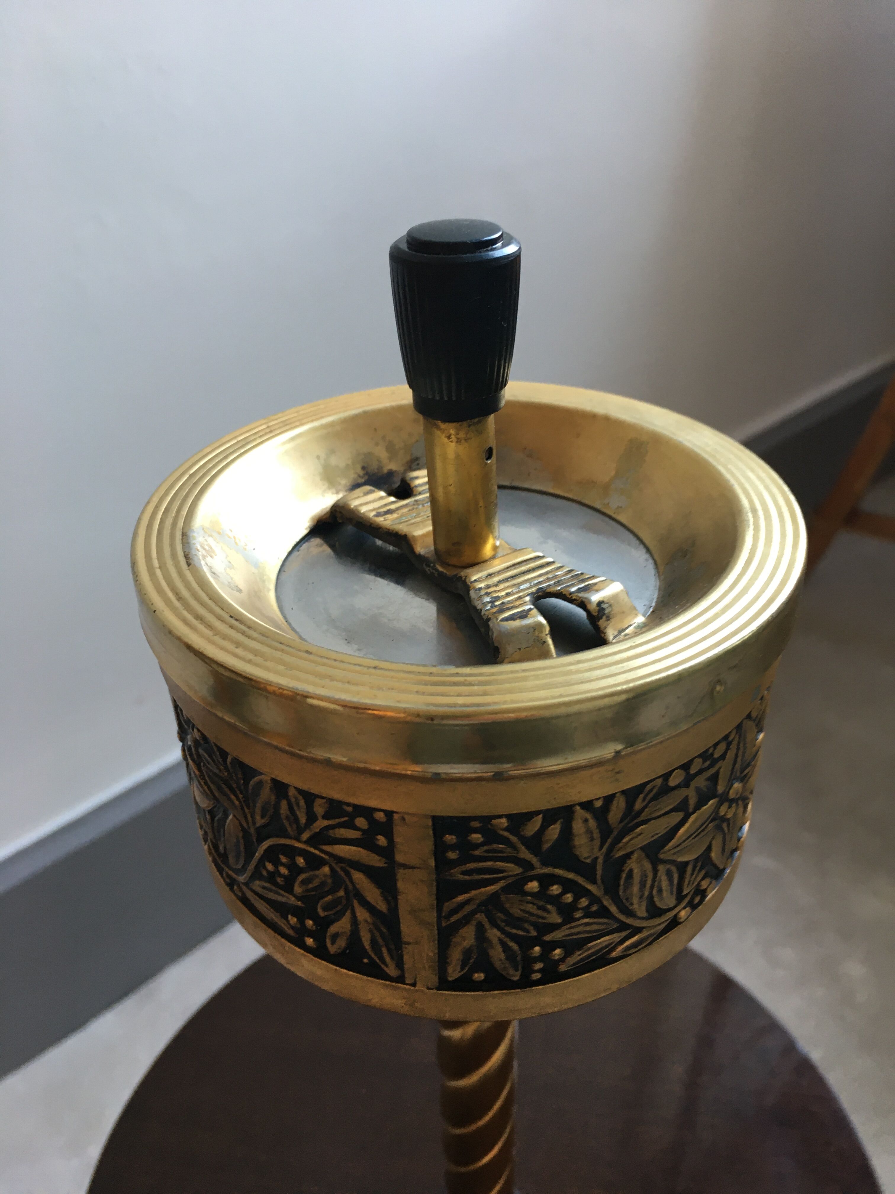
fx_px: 1000
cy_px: 597
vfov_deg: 61.7
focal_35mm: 29
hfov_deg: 48.2
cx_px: 448
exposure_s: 1/33
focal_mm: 4.15
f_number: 2.2
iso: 64
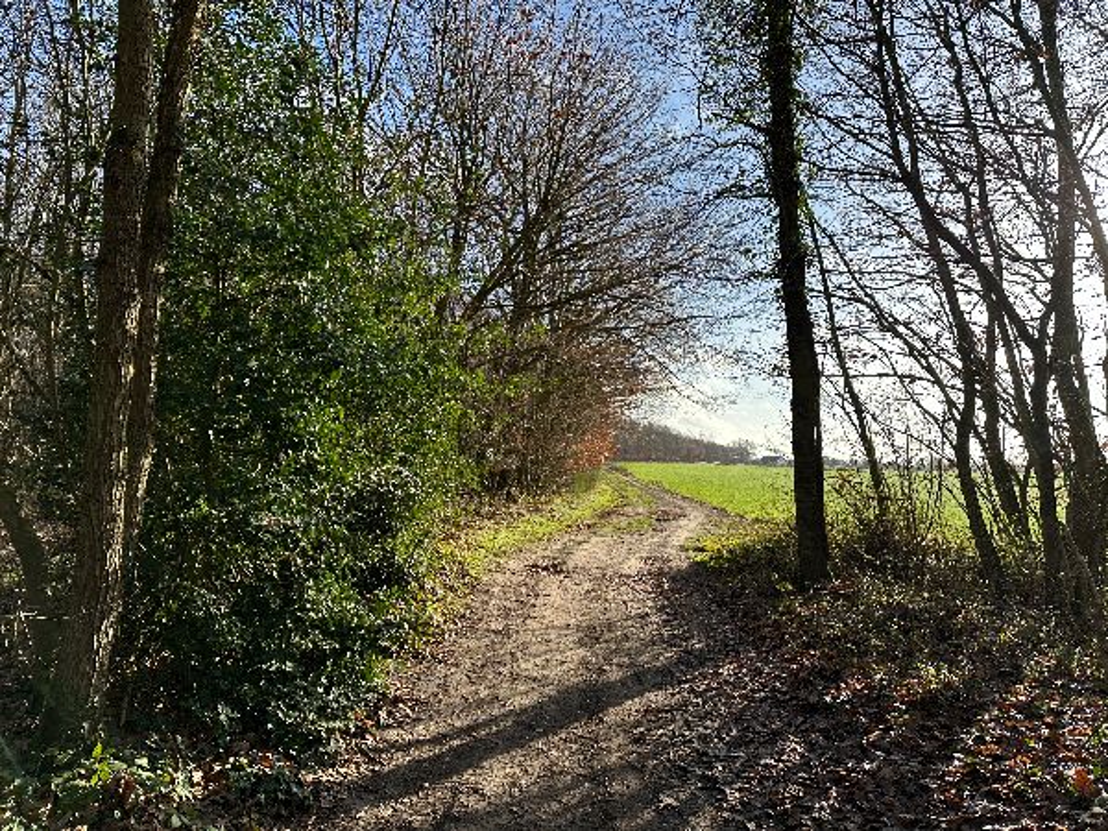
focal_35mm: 24
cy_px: 416
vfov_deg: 56.8
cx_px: 554
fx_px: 768
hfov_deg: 71.6
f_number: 1.78
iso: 80
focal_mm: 6.86
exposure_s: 1/2299
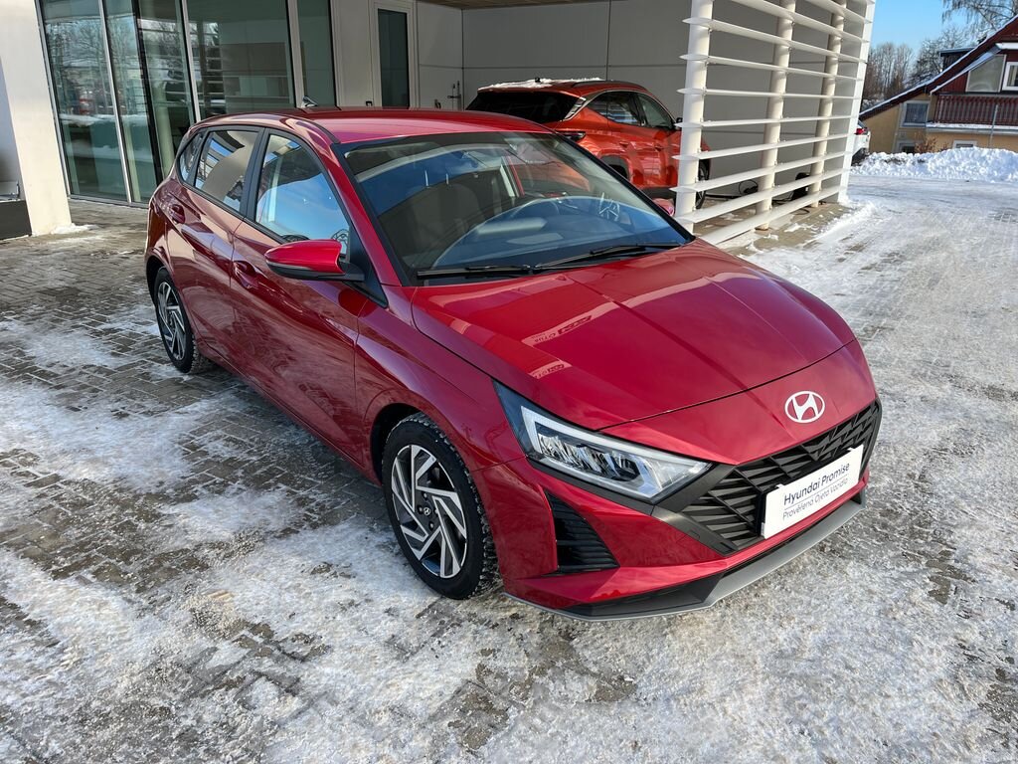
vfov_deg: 53.1
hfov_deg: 67.3
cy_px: 382
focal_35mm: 26
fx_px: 765
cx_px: 509
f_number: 1.6
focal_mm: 5.1
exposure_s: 1/1075
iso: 50
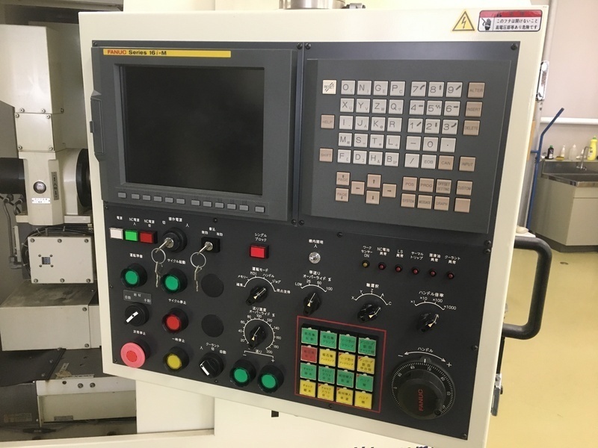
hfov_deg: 61.7
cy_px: 224
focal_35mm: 29
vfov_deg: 48.2
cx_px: 299
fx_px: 501
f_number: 2.2
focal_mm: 4.15
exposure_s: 1/30
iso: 160
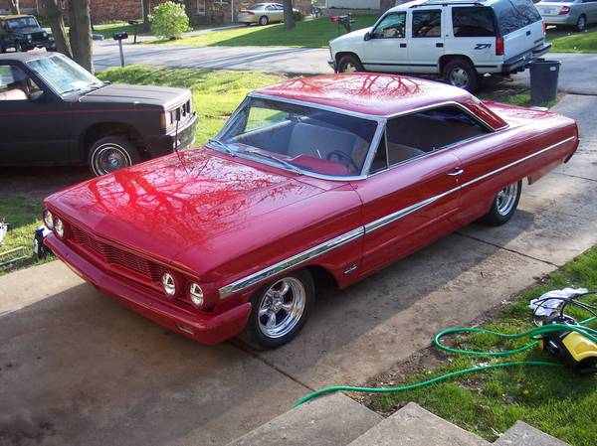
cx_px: 298
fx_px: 655
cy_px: 223
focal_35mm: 38
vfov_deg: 37.7
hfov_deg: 49.0
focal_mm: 8
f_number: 2.8
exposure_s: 1/350
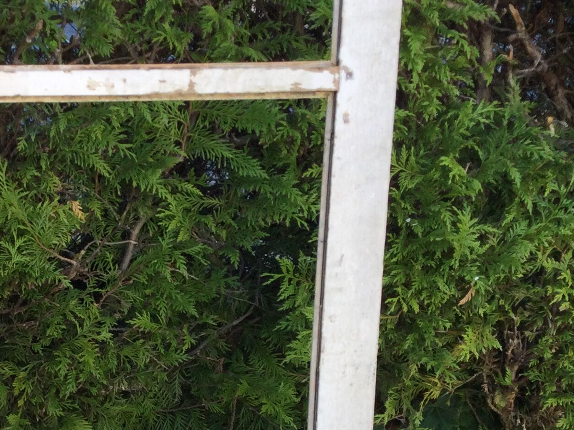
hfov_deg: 23.2
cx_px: 17
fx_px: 1343
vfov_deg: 17.6
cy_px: 461
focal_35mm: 81
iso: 32
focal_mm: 3.3
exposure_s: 1/100
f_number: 2.4
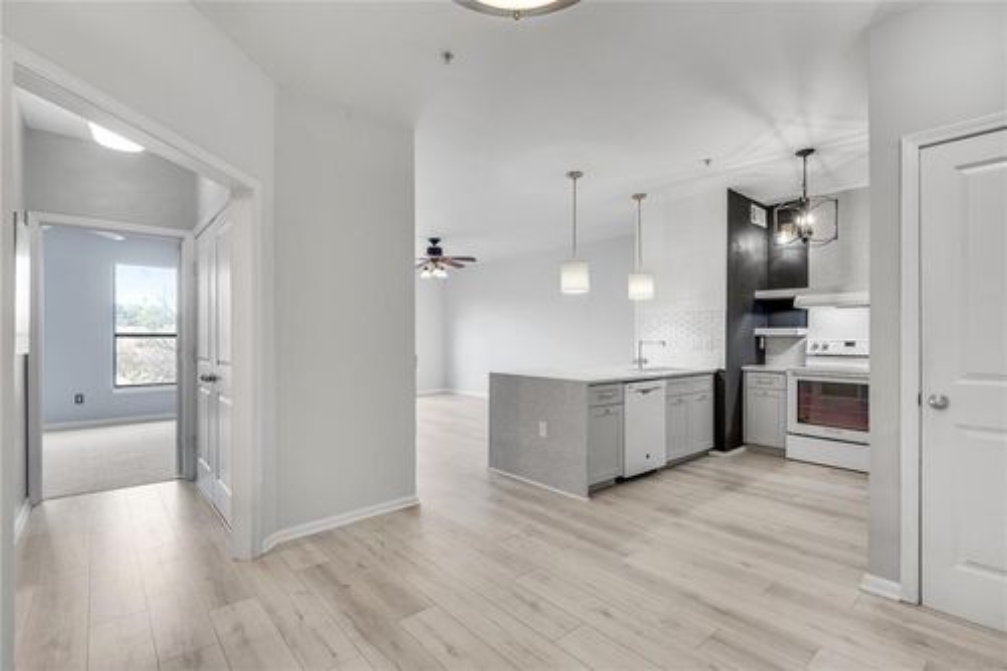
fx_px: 447
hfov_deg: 96.8
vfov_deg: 73.7
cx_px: 504
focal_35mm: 16
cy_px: 336
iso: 400
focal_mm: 16
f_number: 8
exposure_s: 1/25
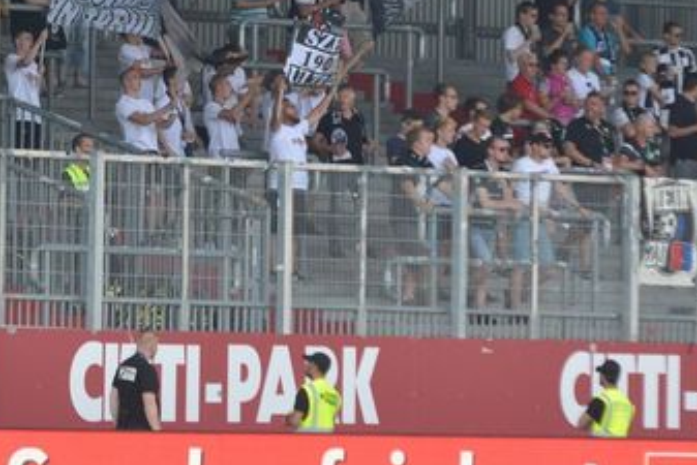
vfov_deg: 2.7
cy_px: 169
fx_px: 9820
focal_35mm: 507
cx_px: 308
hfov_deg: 4.1
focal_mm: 200
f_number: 4.5
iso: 400
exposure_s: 1/1000
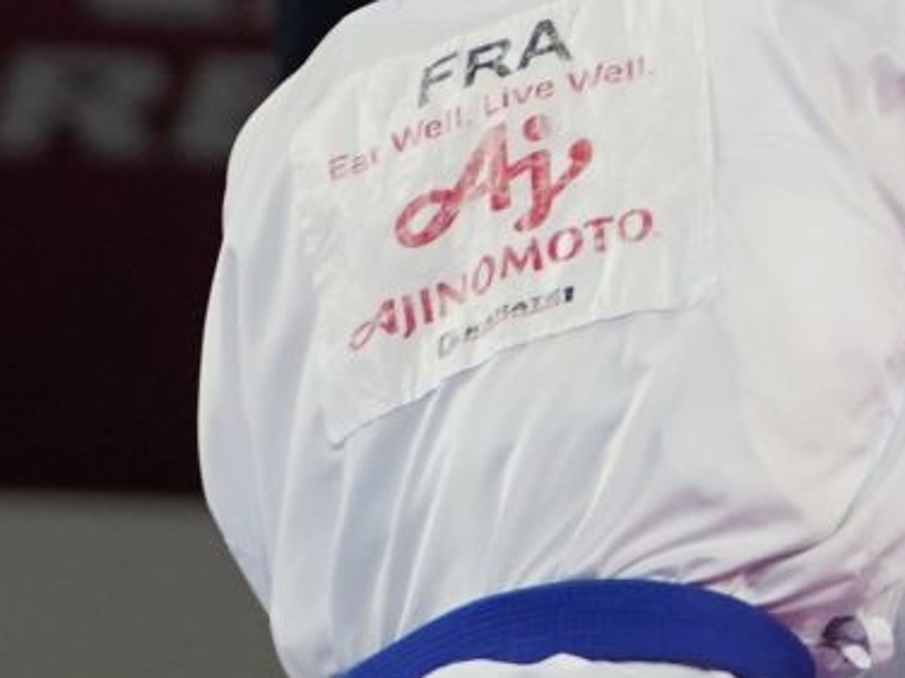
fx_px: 23843
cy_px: -387
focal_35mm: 912
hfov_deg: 2.2
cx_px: 1259
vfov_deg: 1.6
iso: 1600
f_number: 2.8
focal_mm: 132
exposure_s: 1/1000
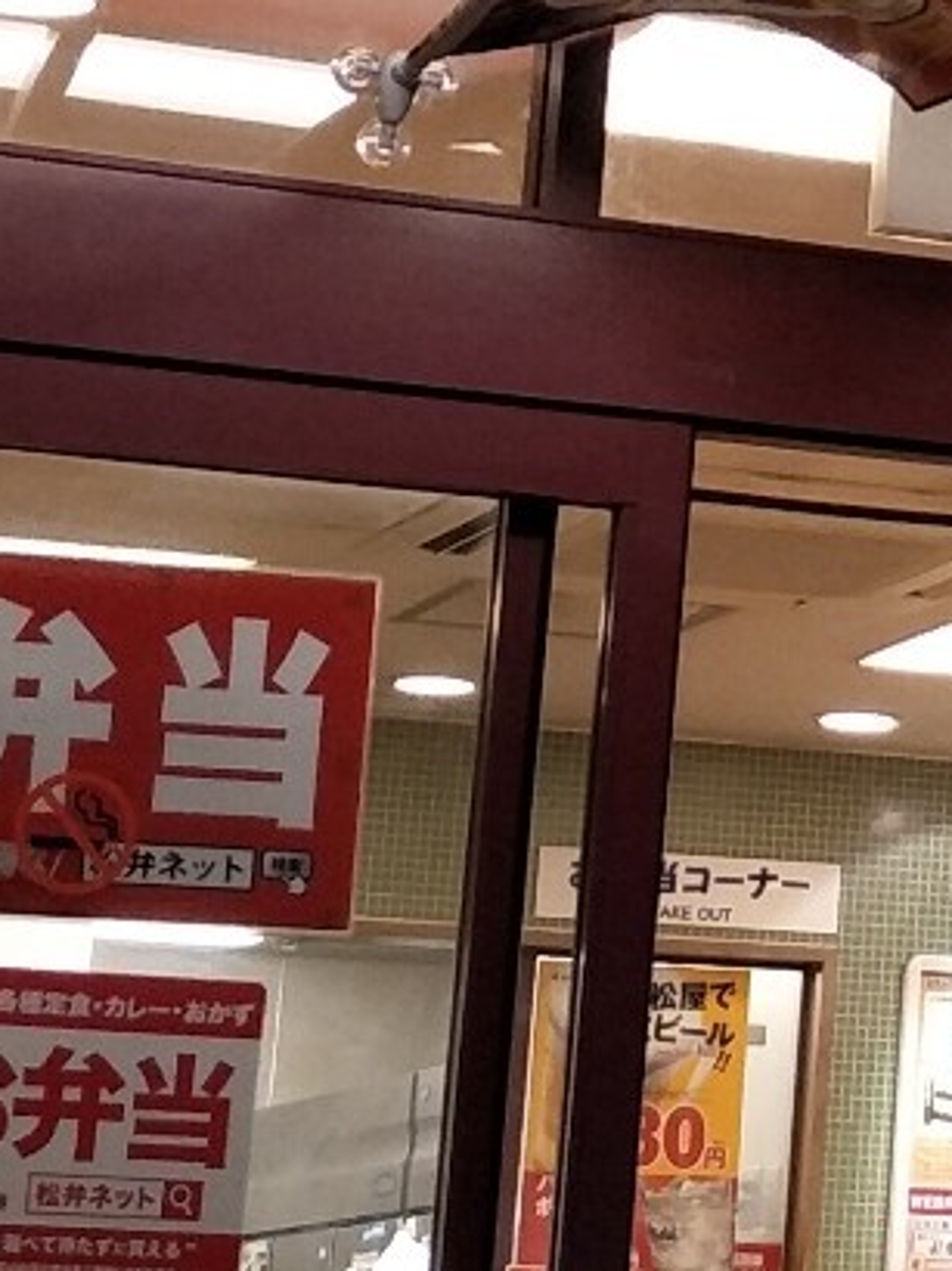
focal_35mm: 120
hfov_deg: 11.7
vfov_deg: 16.0
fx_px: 4405
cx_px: 1470
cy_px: -130
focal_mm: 4.1
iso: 91
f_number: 1.7
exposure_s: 1/50
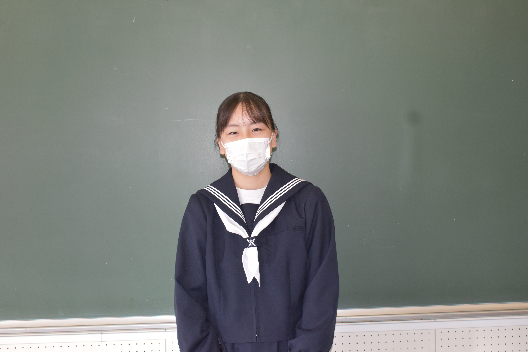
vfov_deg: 28.1
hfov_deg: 41.1
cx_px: 264
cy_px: 176
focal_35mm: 48
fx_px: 704
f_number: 5
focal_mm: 32
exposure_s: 1/100
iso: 800
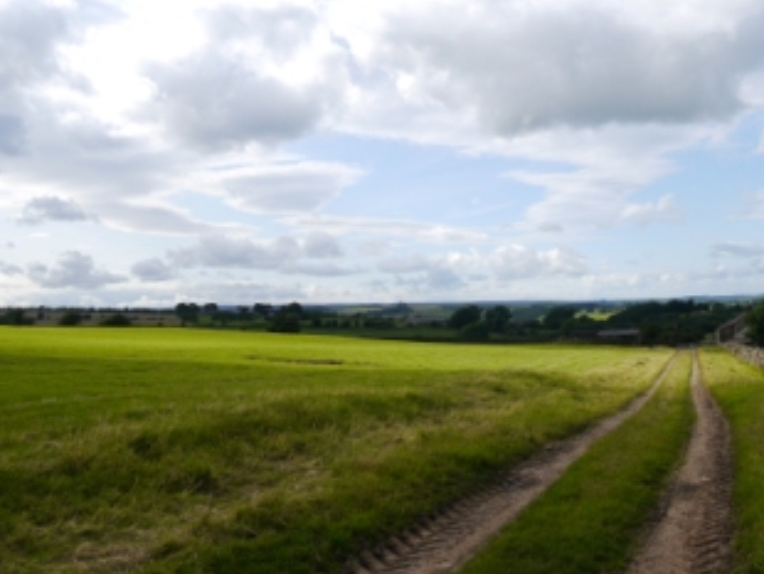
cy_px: 310
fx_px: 861
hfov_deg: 47.2
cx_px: 495
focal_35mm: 39
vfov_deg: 36.8
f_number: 7.1
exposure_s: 1/400
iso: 160
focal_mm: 14
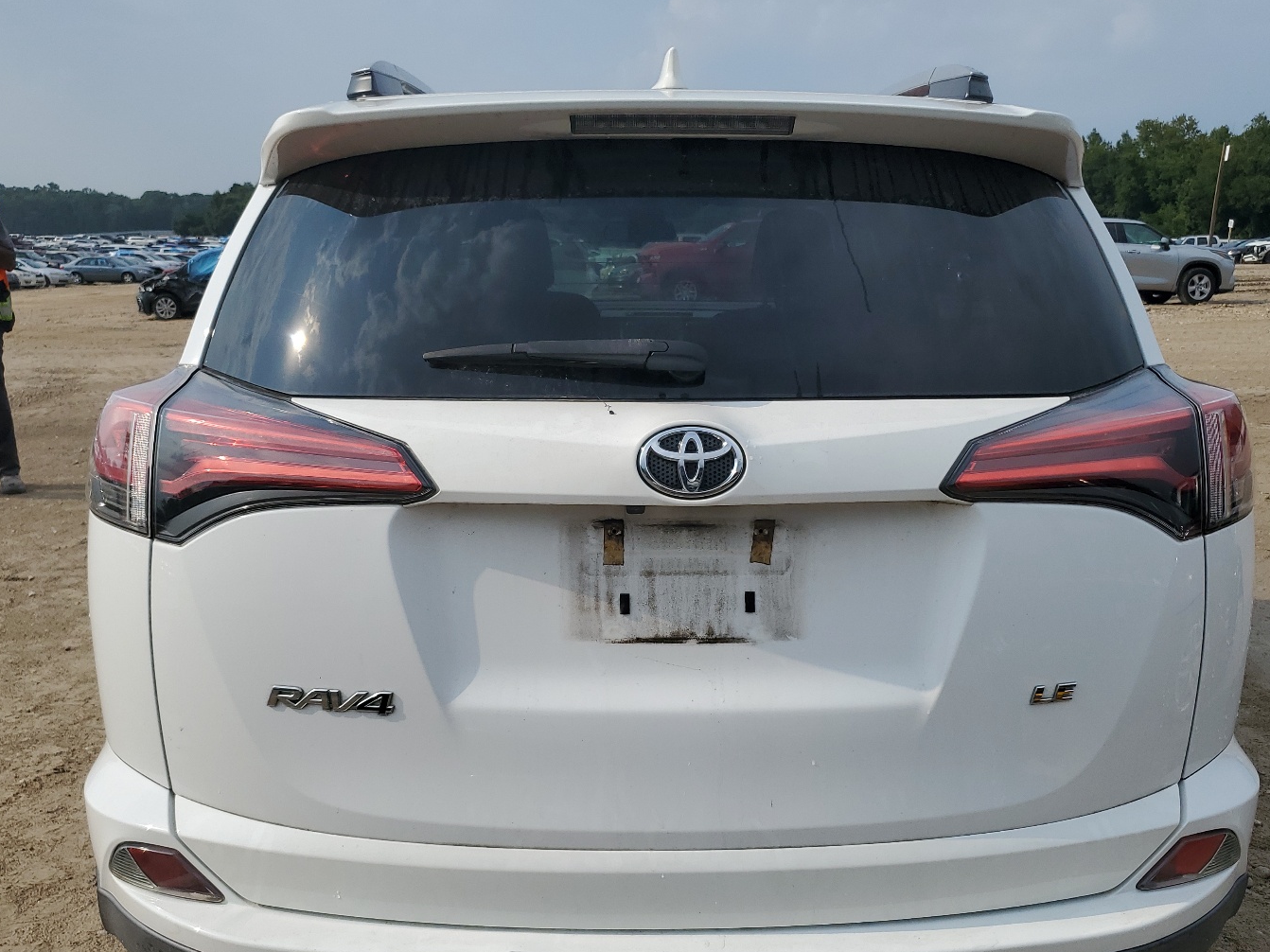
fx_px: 1137
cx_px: 657
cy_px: 557
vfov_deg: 45.3
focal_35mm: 31
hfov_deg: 58.3
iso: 50
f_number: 1.5
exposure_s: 1/10000
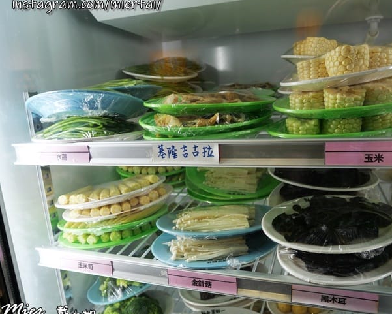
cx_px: 217
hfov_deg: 65.8
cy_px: 158
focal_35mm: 26
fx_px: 302
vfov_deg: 54.9
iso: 200
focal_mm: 12
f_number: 3.5
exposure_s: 1/80
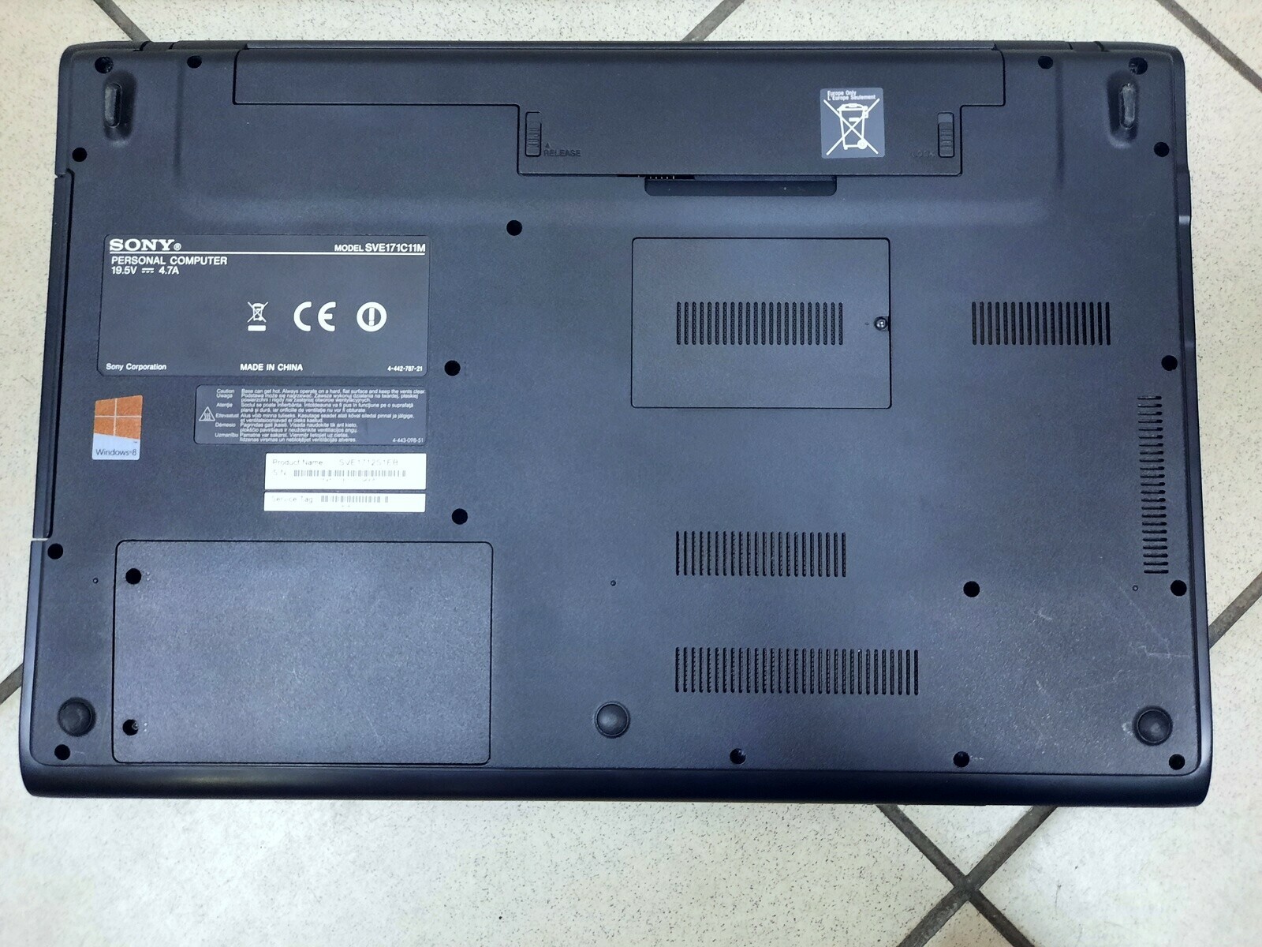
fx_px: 911
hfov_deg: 69.4
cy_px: 474
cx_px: 631
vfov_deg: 54.9
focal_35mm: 25
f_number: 2
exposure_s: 1/25
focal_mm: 4.6
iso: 640
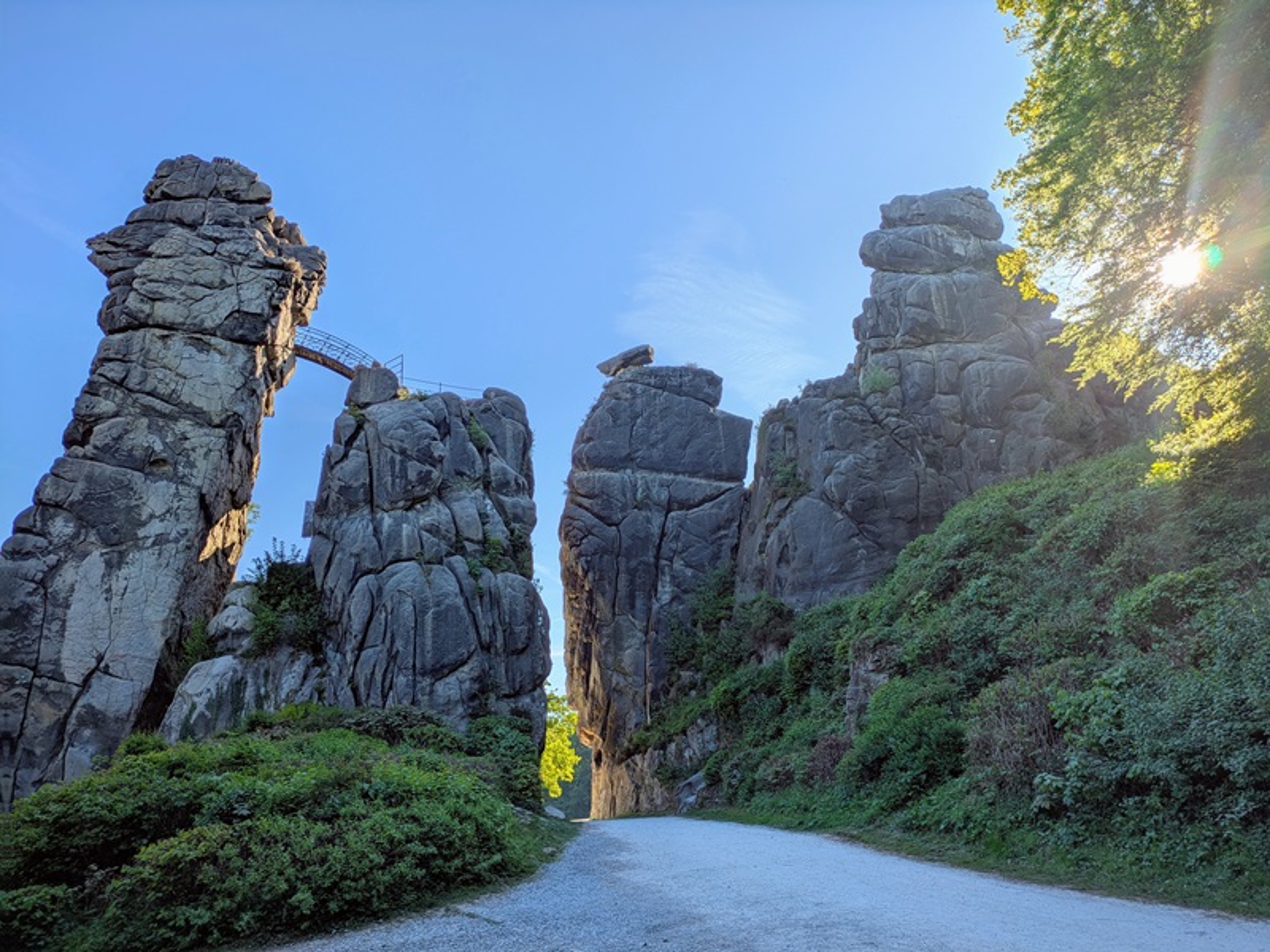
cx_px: 635
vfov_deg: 54.9
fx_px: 917
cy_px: 476
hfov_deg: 69.4
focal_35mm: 25
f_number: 1.89
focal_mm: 5.43
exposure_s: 1/1513
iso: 39
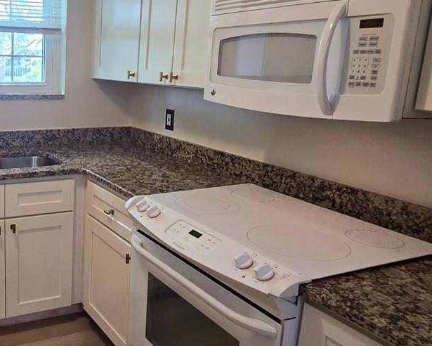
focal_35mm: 33
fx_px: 422
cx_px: 47
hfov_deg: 48.7
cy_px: 154
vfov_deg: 44.5
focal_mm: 2.2
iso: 160
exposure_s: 1/60
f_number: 2.2
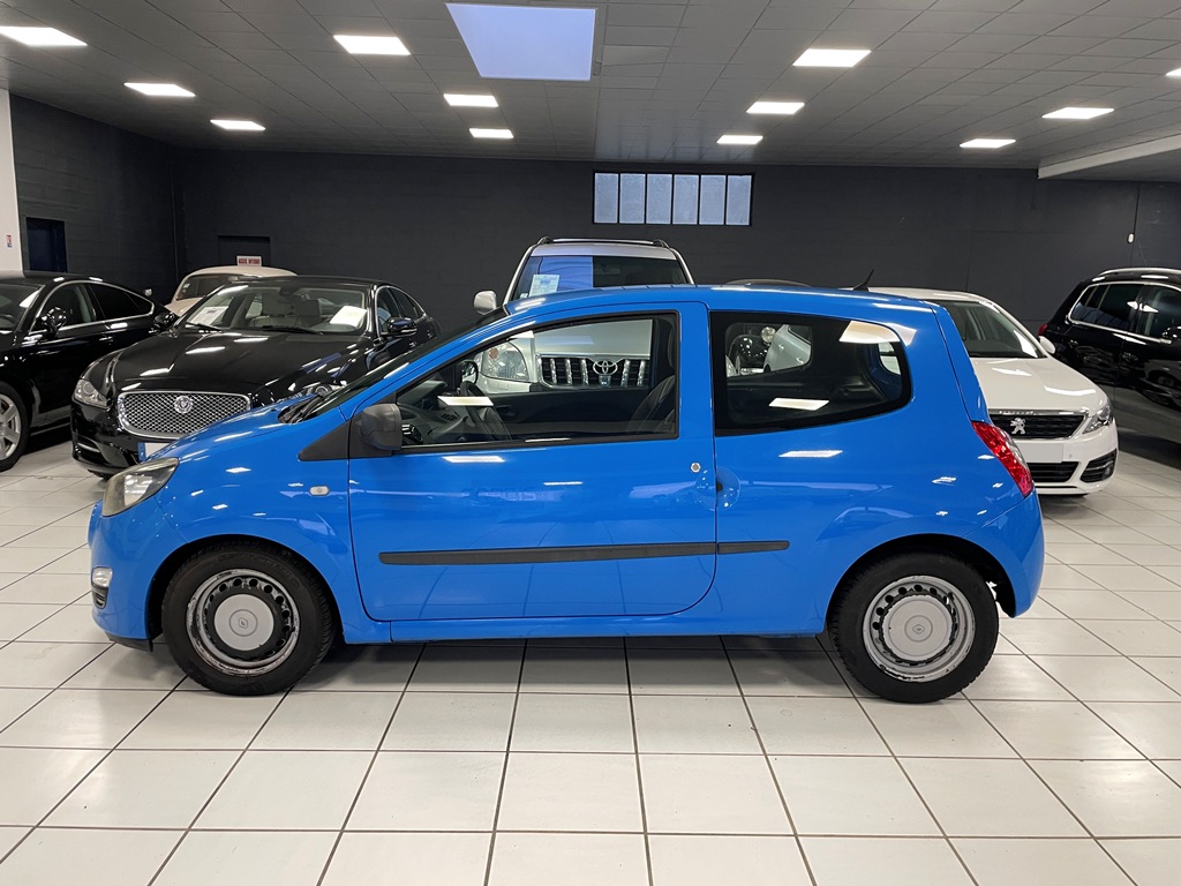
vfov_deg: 53.1
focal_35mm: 26
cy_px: 443
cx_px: 590
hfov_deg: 67.3
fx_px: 887
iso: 125
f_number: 1.6
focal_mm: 4.2
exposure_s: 1/69
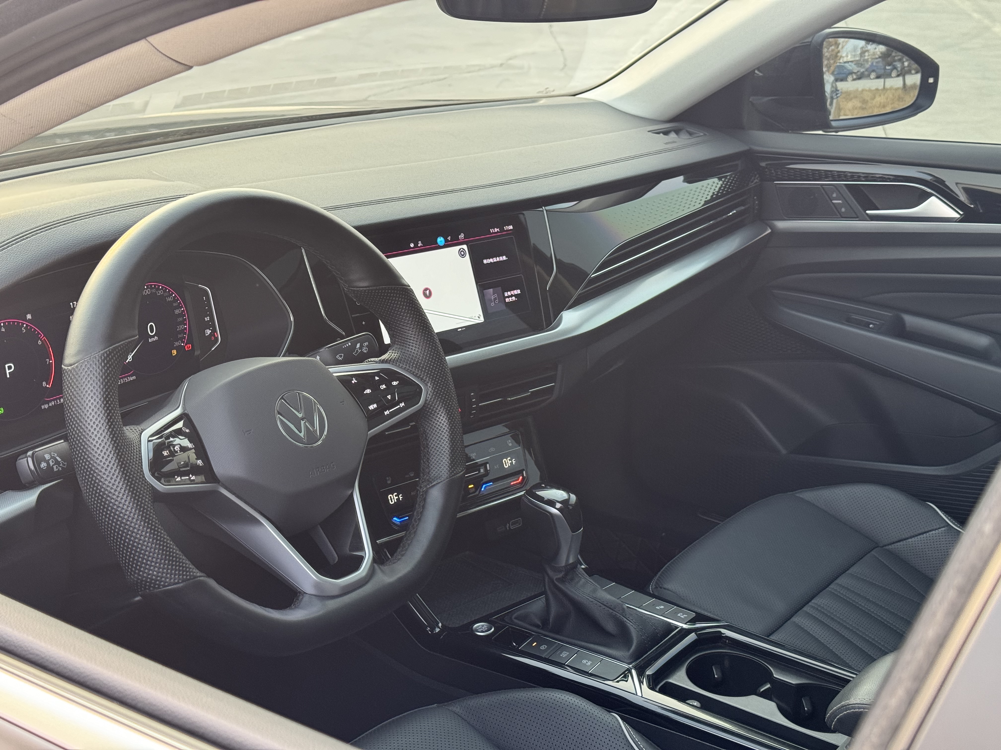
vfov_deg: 30.3
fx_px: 1388
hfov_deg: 39.7
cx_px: 500
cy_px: 375
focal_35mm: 48
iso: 80
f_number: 1.78
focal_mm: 6.76
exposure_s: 1/121
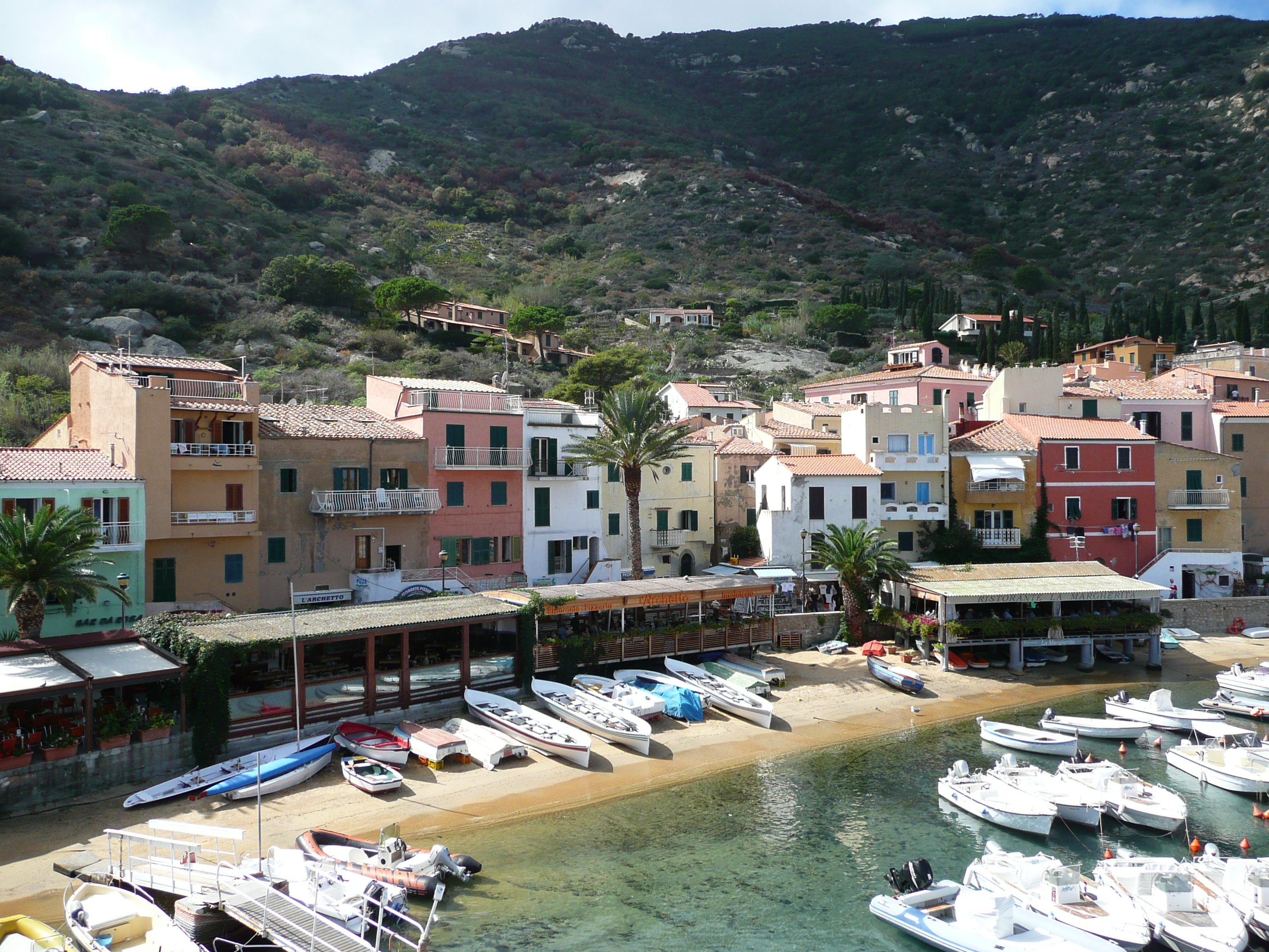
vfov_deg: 49.7
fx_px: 1026
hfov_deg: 63.4
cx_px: 634
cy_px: 476
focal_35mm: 28
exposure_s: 1/640
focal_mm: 4.6
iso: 100
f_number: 3.3
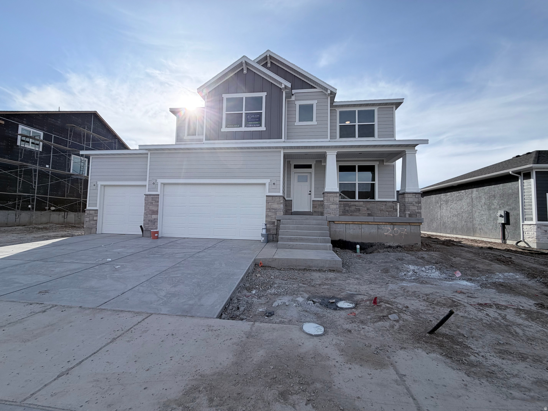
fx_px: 222
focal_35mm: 14
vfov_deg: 85.7
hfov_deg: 102.1
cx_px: 274
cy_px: 206
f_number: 2.2
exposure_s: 1/1145
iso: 32
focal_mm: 2.22
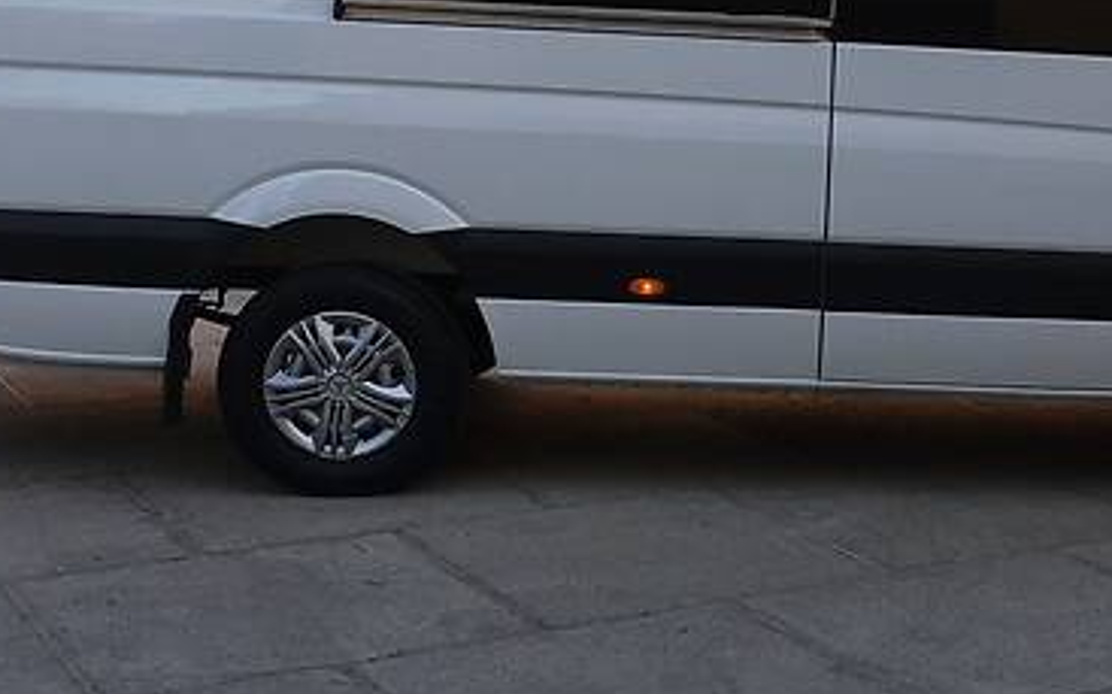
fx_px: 2030
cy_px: 258
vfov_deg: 19.4
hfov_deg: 30.0
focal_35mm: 67
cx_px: 882
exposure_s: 1/407
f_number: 2.2
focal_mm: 4.2
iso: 25
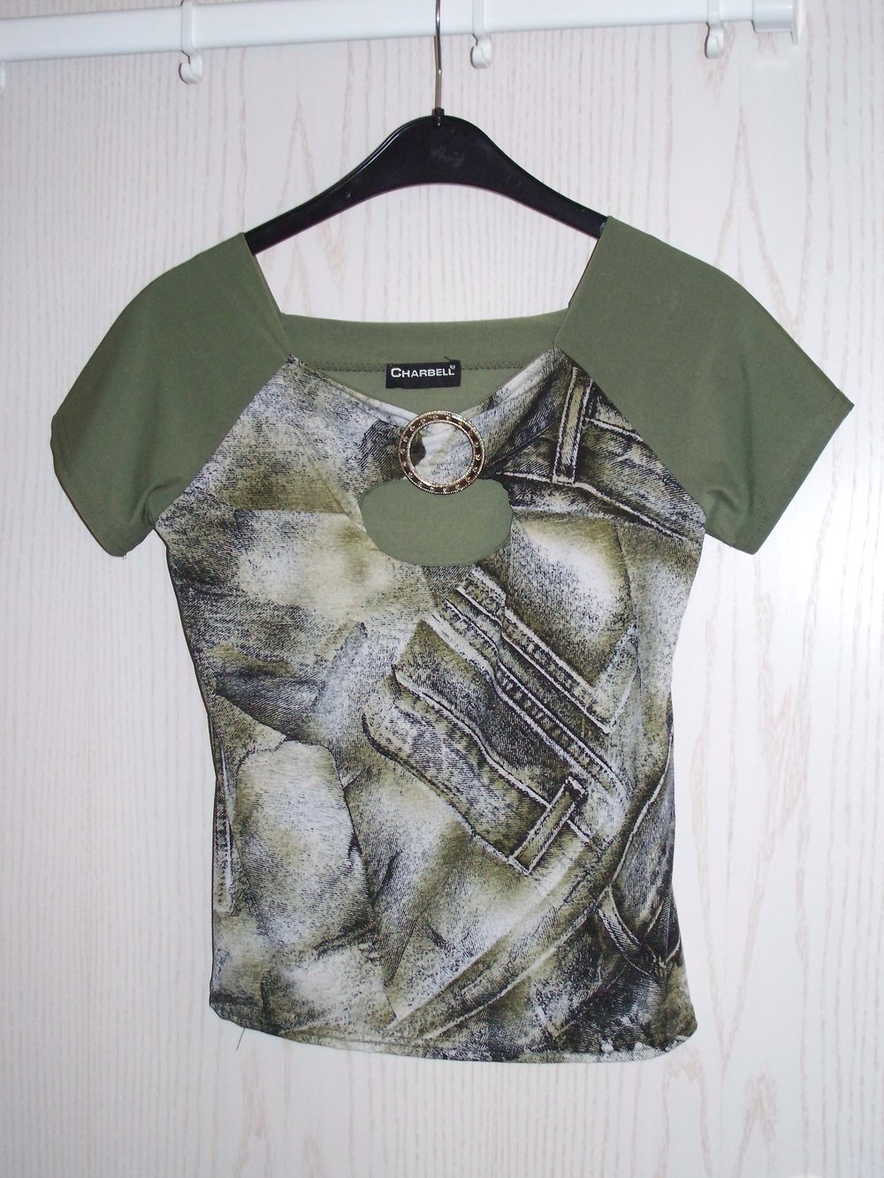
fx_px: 1736
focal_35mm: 51
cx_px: 442
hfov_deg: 28.6
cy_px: 589
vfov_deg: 37.5
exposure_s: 1/80
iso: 400
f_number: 3.2
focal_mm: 10.7
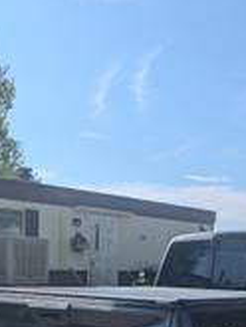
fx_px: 520
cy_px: 301
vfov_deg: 32.9
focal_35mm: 55
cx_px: 203
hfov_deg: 26.0
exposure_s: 1/1637
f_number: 1.68
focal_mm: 6.9
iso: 22
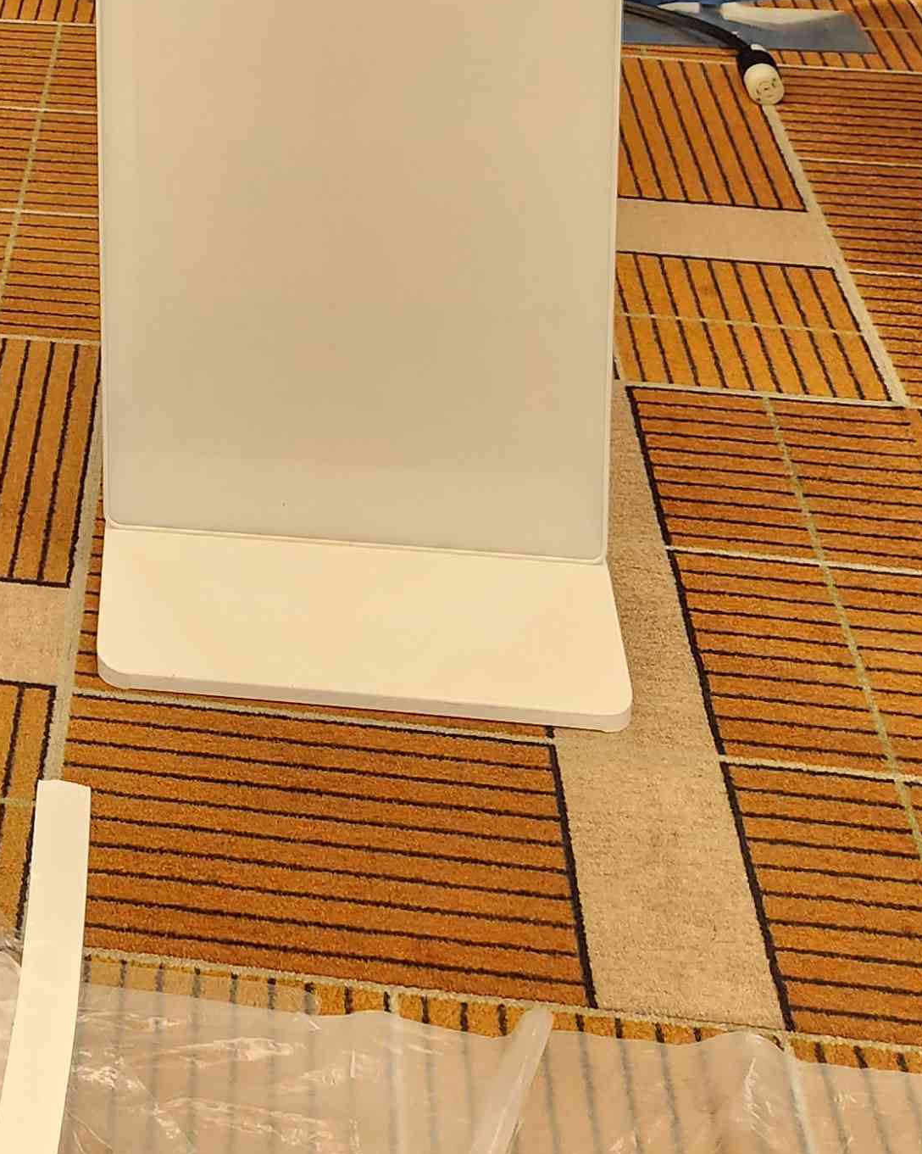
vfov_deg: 23.5
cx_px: -142
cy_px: -538
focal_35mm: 66
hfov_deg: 21.7
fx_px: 2252
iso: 250
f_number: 1.8
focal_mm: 5.4
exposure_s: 1/120
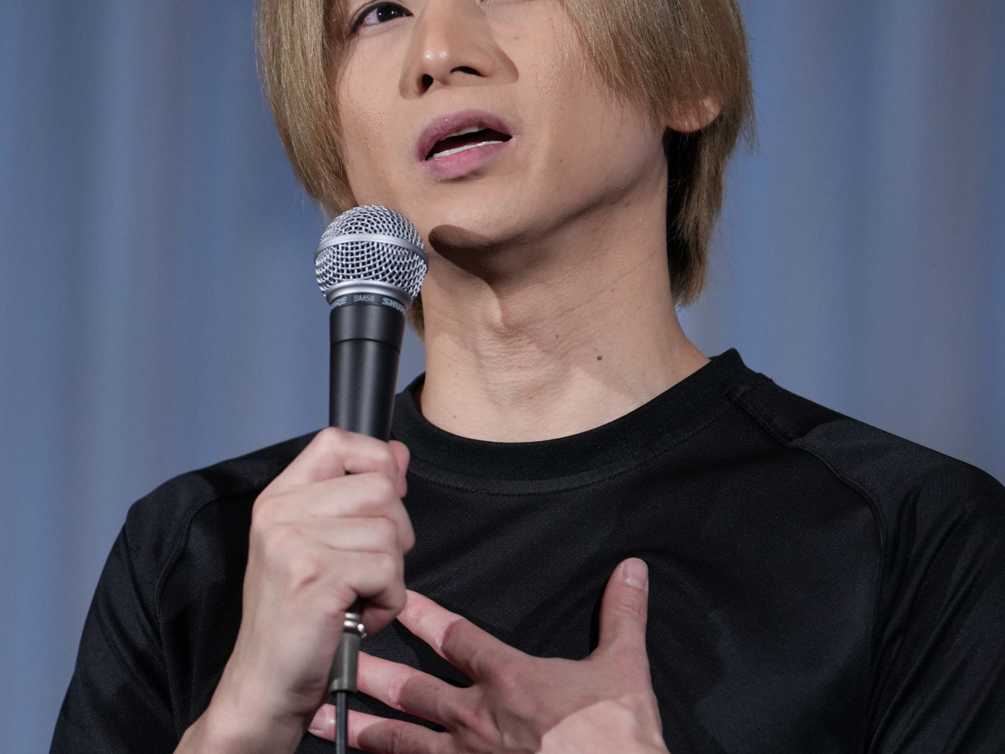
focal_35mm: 433
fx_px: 12572
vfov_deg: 3.4
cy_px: 363
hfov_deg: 4.6
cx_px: 502
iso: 1600
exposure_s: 1/400
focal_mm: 200
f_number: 2.8
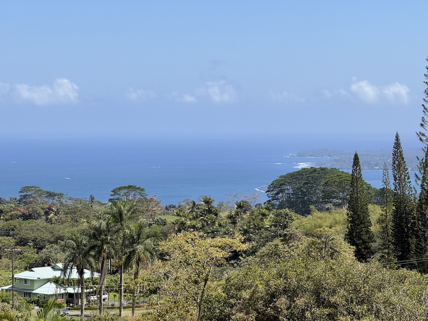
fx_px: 1484
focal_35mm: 120
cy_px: 160
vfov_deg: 12.3
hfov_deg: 16.4
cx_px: 214
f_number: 2.8
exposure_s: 1/1613
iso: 50
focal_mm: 15.66
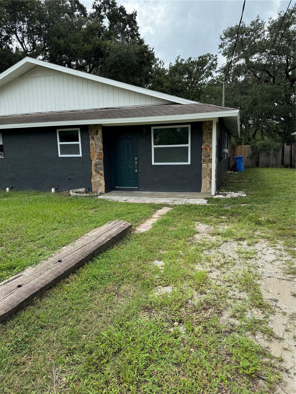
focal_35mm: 24
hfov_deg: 56.8
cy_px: 197
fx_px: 274
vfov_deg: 71.6
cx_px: 148
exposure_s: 1/1721
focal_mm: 6.76
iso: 80
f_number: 1.78
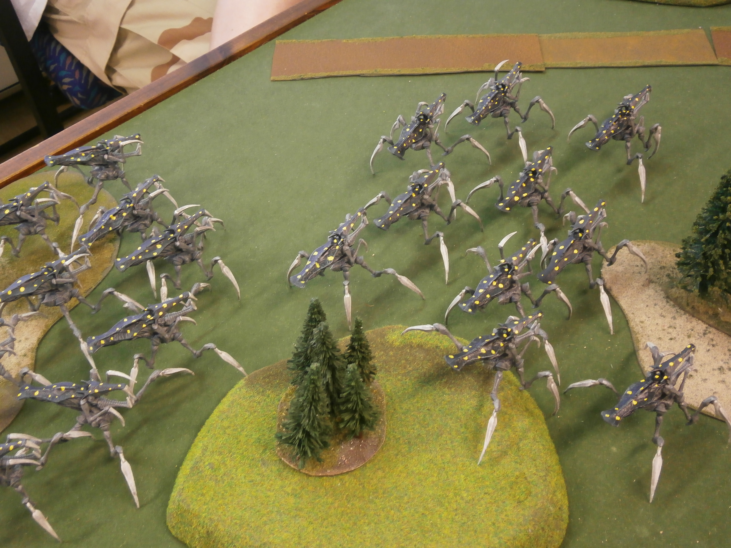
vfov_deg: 30.9
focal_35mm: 47
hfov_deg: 40.4
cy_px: 274
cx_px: 366
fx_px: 993
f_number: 3.4
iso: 200
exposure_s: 1/20
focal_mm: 8.3
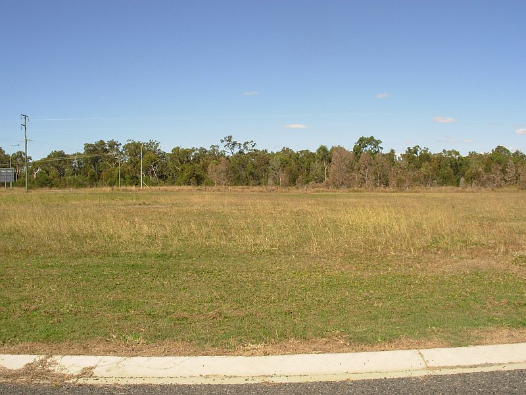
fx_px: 577
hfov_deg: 49.0
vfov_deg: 37.7
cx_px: 263
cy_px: 198
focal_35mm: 38
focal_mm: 6.3
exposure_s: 1/470
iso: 50
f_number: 4.9
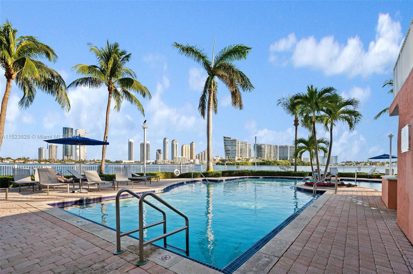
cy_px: 137
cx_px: 206
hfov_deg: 93.3
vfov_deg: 70.3
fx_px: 195
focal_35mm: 17
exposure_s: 1/800
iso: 200
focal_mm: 17
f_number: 8
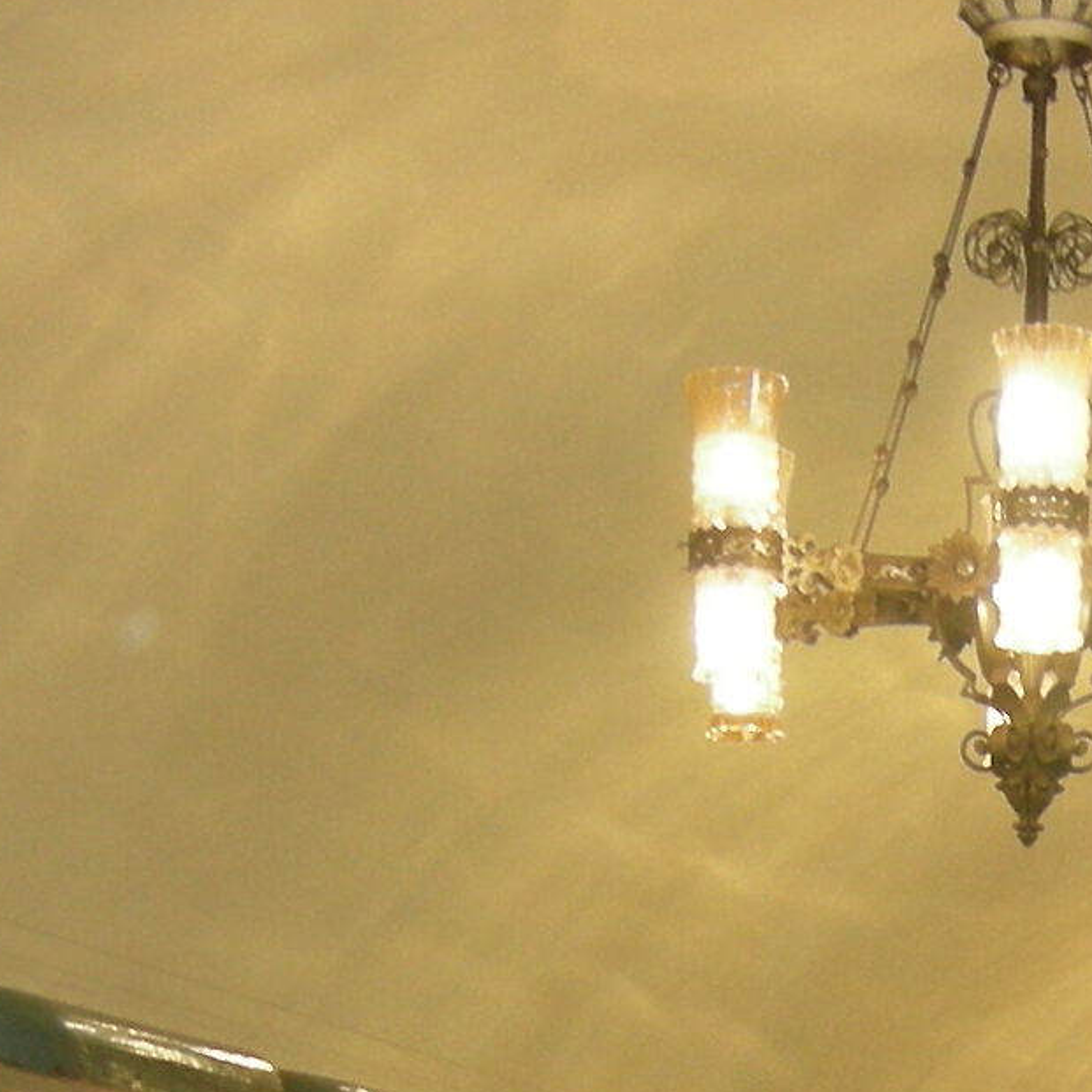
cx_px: 1465
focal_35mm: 123
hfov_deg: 13.6
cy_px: 1391
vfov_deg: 13.7
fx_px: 4390
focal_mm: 7.5
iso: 200
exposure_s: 1/17.5
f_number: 2.7
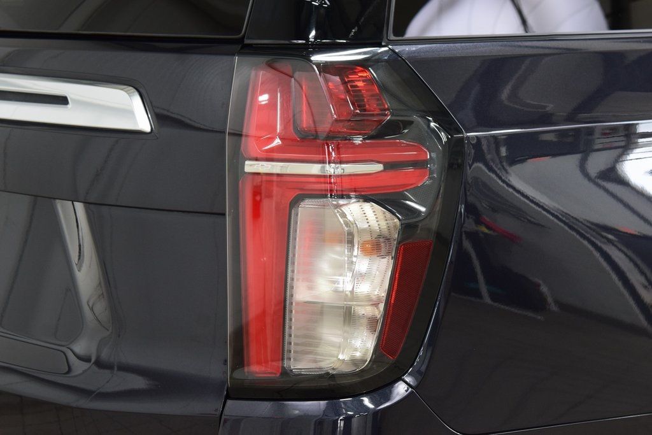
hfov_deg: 27.0
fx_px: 1358
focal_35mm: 75
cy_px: 218
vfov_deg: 18.2
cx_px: 326
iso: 1000
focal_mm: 50
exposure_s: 1/15
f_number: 6.3
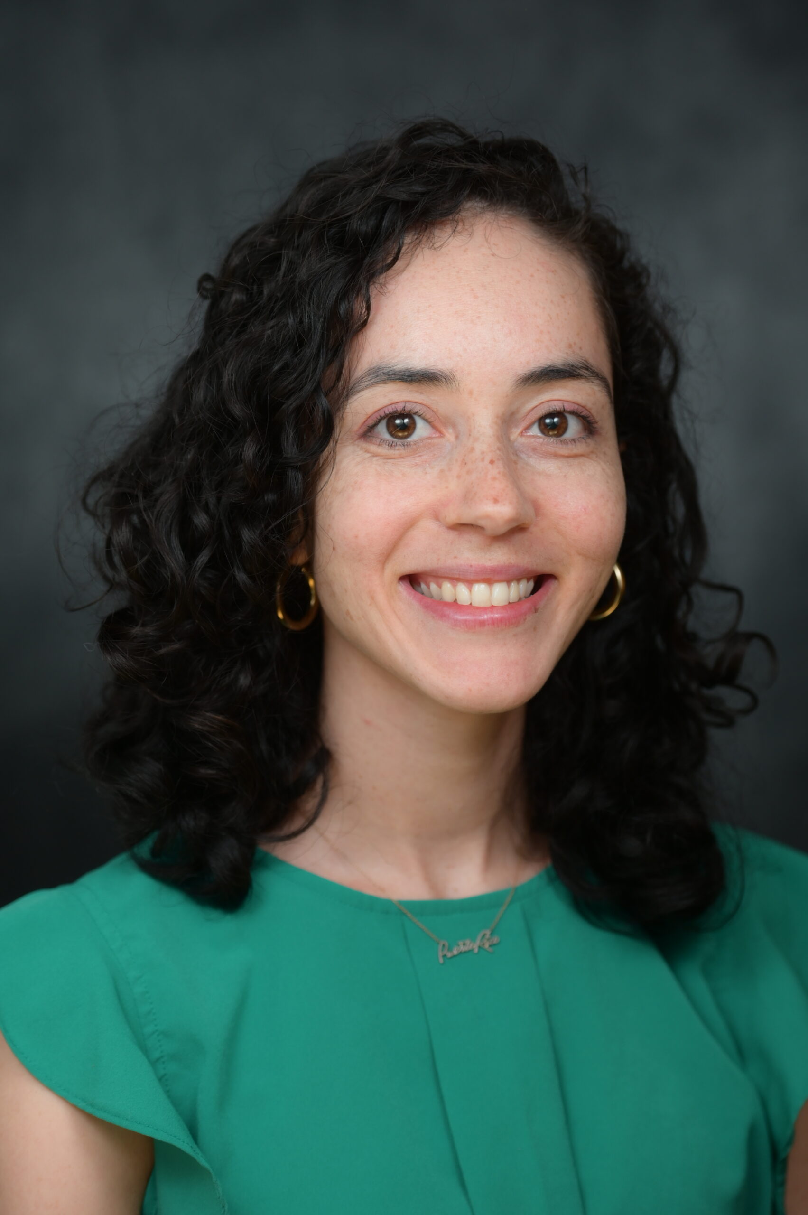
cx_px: 404
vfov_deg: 20.8
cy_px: 608
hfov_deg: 13.9
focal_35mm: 98
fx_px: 3304
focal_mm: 98
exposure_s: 1/200
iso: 320
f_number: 3.5
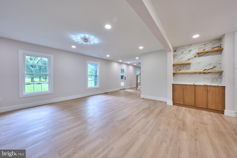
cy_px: 79
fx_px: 79
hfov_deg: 112.6
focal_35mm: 12
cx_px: 118
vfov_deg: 90.0
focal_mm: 12
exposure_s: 1/100
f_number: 9
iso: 200
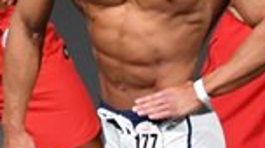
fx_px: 12939
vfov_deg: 0.7
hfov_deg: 1.2
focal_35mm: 1844
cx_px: 506
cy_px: 148
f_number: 5.6
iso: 4000
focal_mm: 230
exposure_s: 1/400
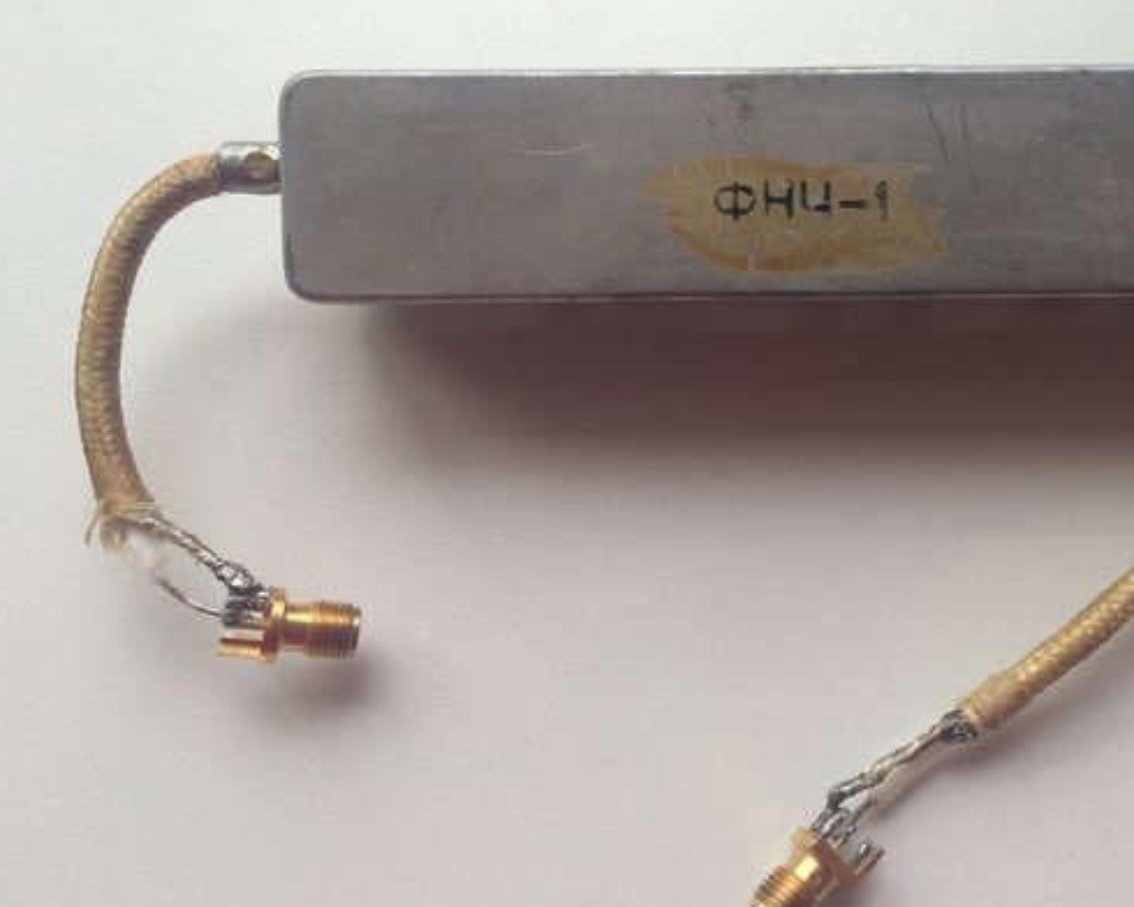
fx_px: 1242
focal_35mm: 37
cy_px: 419
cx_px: 710
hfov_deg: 48.6
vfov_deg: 40.1
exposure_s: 1/120
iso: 50
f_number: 2.2
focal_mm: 4.15
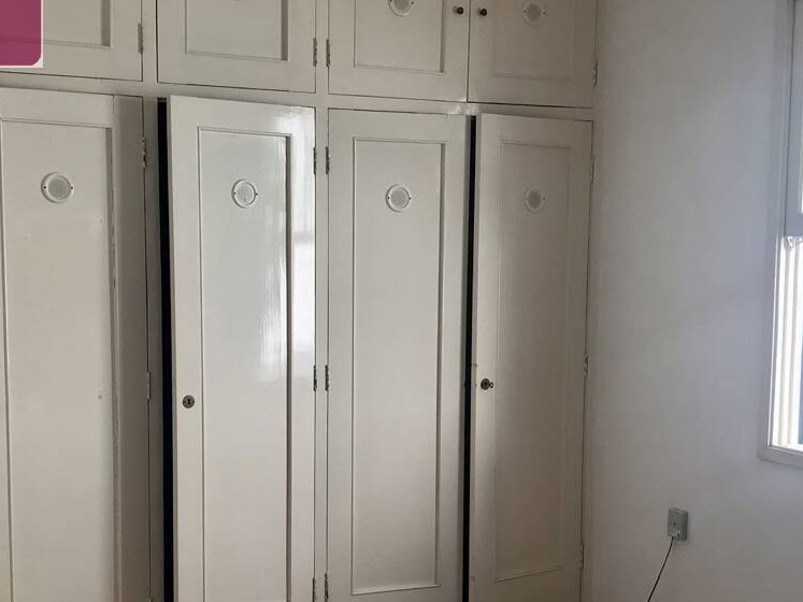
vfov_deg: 30.1
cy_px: 379
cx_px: 376
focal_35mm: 48
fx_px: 1113
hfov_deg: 39.6
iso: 25
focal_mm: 3.99
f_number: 1.8
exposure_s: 1/120
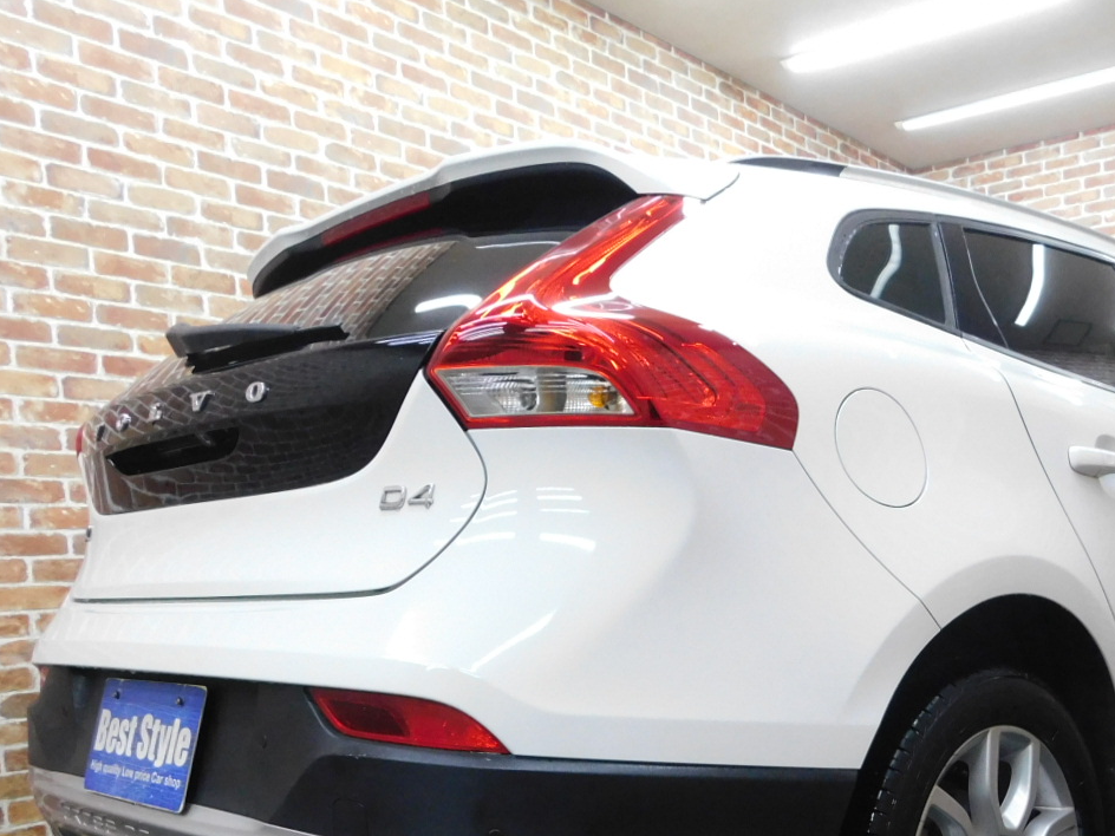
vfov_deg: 35.7
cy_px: 657
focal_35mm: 39
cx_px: 744
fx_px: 1256
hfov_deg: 47.1
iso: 320
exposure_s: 1/30
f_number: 3
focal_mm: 4
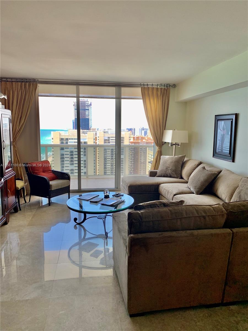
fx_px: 248
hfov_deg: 53.1
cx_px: 124
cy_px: 166
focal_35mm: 26
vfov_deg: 67.3
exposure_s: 1/121
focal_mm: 4.25
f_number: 1.8
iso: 50
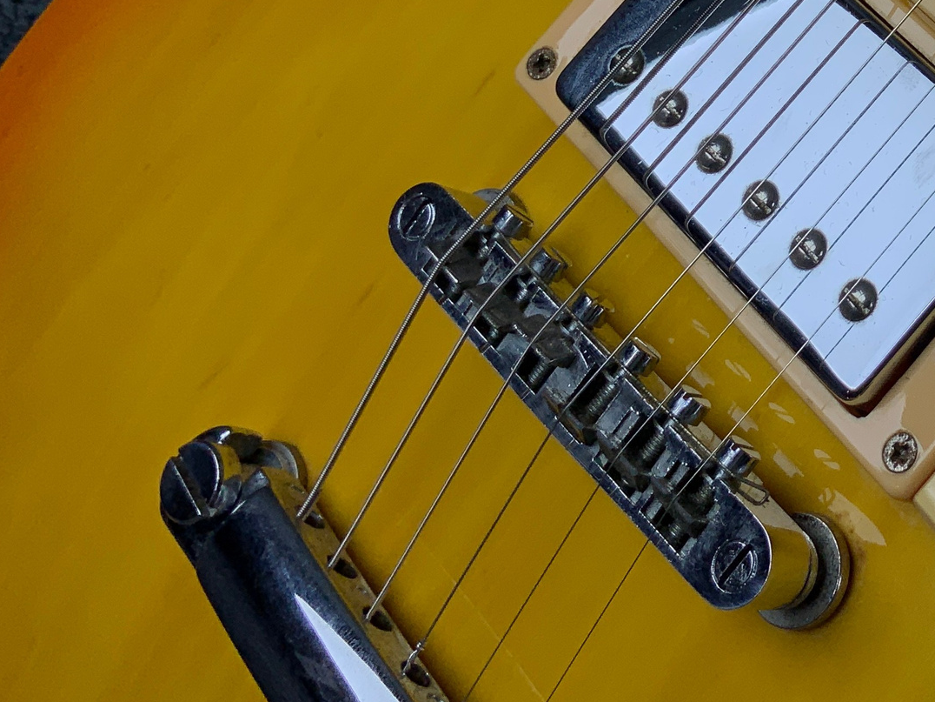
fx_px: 1864
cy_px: 3
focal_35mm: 69
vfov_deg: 20.6
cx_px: 1109
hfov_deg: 25.4
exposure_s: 1/151
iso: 16
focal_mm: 3
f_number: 1.8
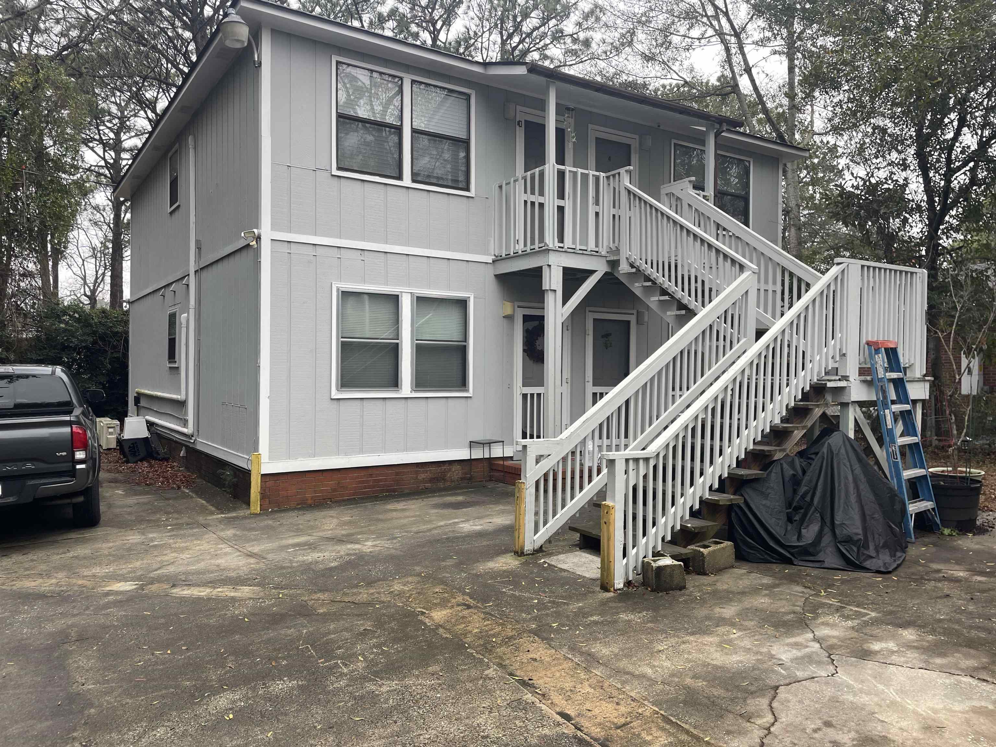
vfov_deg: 53.1
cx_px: 498
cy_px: 374
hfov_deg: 67.3
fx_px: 748
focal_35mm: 26
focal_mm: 4.2
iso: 32
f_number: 1.6
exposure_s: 1/197
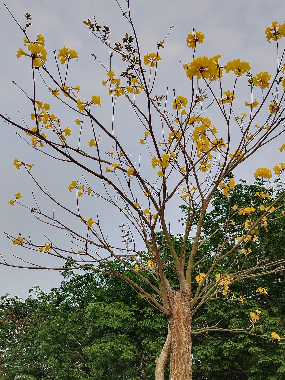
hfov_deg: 36.0
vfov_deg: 46.8
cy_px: 190
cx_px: 142
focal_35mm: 40
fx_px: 439
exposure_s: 1/286
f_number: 1.8
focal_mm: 6.24
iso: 100
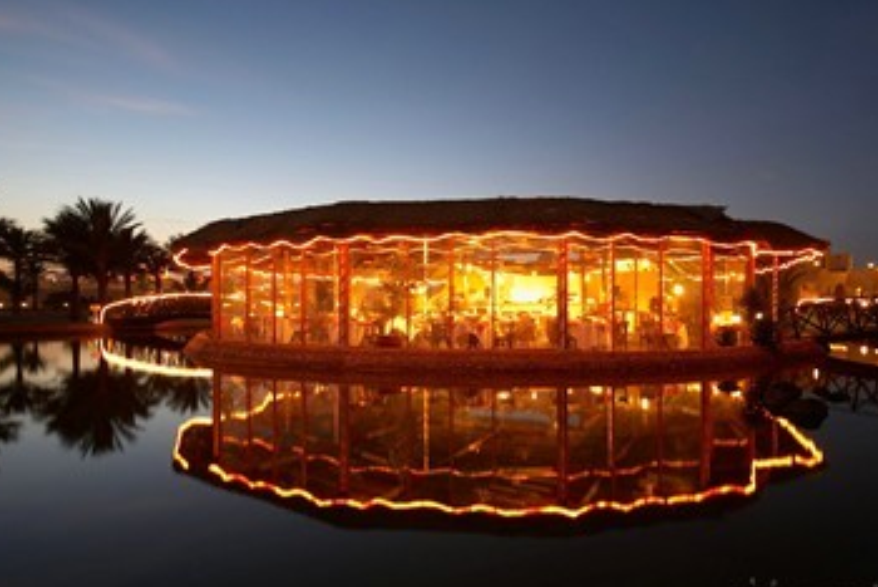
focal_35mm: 24
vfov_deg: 53.2
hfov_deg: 73.6
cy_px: 310
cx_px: 469
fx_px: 586
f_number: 4.8
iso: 100
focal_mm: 14
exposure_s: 18
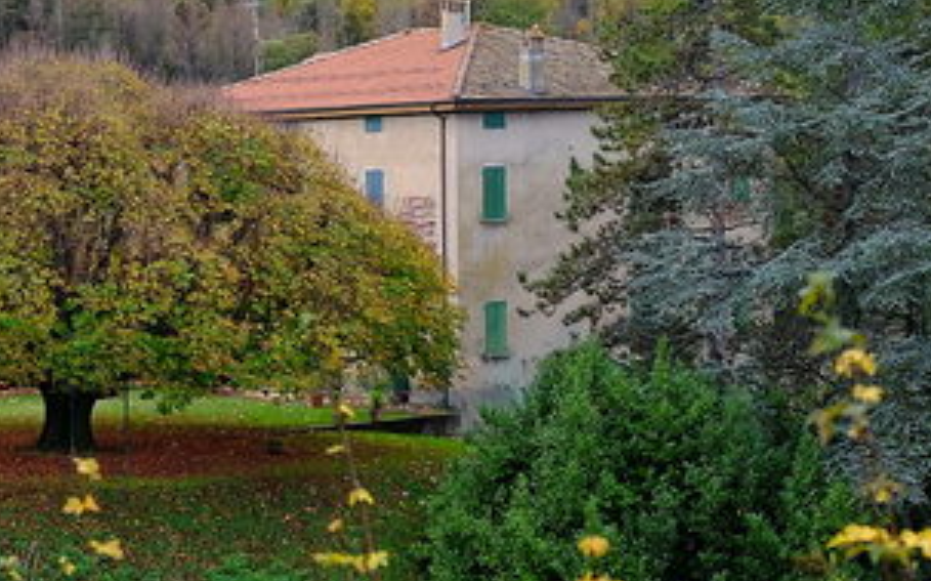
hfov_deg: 19.7
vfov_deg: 12.7
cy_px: 335
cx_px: 25
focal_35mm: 103
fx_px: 2612
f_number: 5
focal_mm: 34.3
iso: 200
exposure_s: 1/125
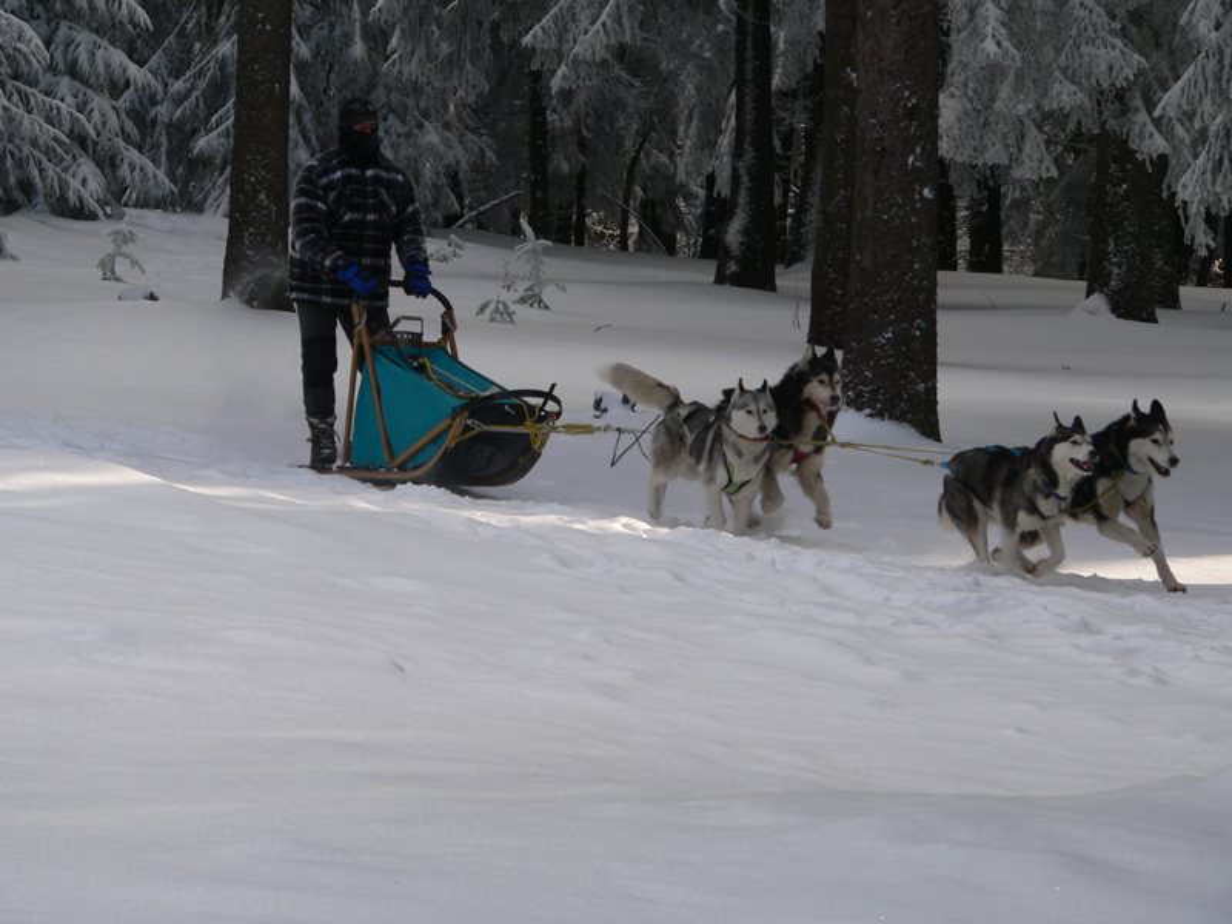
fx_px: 6050
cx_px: 616
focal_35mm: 170
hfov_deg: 11.6
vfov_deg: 8.7
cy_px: 462
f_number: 4
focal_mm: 28.3
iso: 80
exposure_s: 1/320
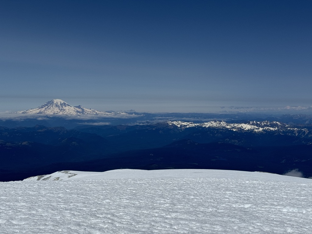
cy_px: 117
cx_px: 156
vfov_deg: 30.3
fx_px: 433
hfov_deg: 39.7
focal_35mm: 48
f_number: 1.78
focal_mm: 6.76
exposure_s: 1/15385
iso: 50
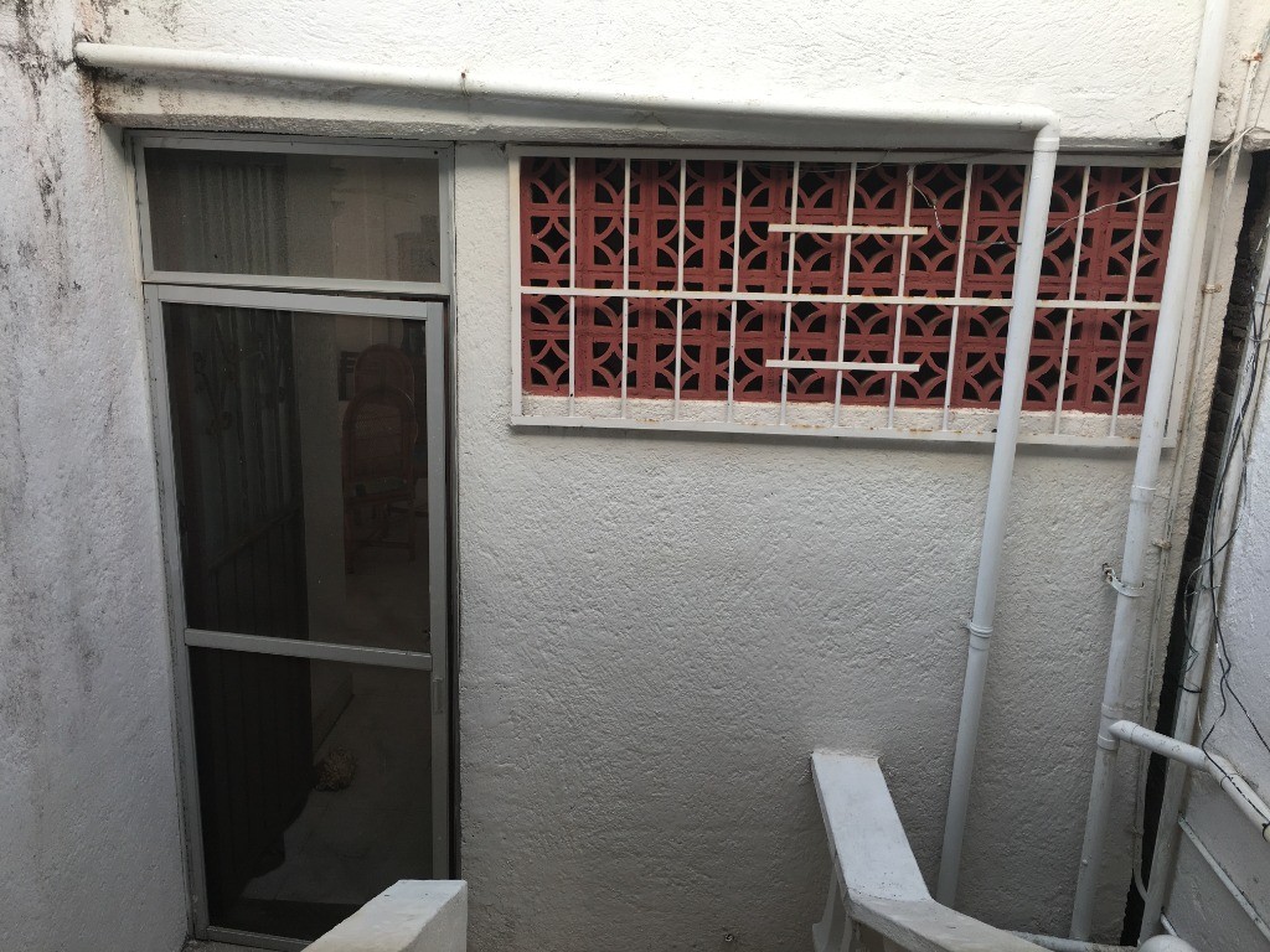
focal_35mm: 29
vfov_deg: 48.2
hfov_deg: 61.7
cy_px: 476
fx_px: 1064
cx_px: 635
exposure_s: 1/120
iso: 25
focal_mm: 4.15
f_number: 2.2
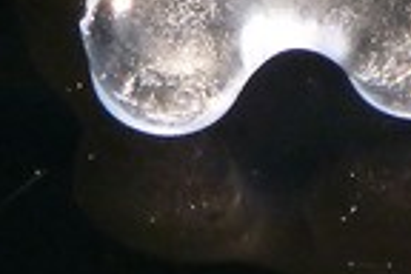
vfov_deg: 0.5
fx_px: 31599
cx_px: 134
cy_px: -260
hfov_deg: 0.7
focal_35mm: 2768
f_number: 5.9
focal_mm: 68.8
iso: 250
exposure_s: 1/250
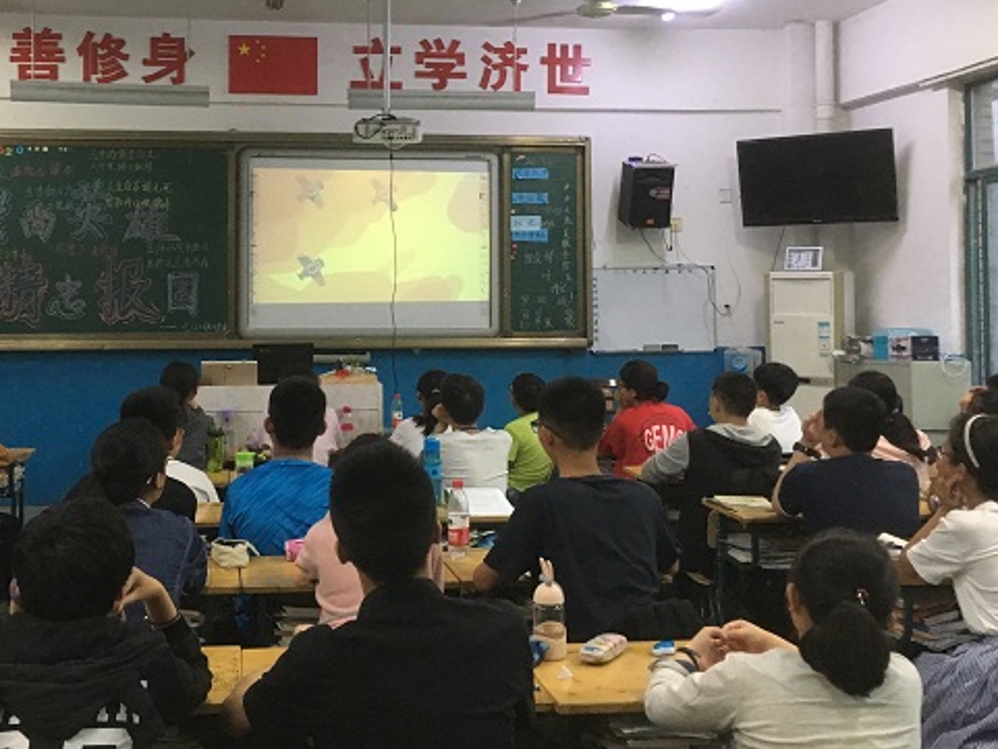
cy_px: 251
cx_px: 363
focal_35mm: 41
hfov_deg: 45.3
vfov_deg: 34.8
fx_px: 1182
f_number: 2.2
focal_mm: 4.15
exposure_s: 1/25
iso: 200
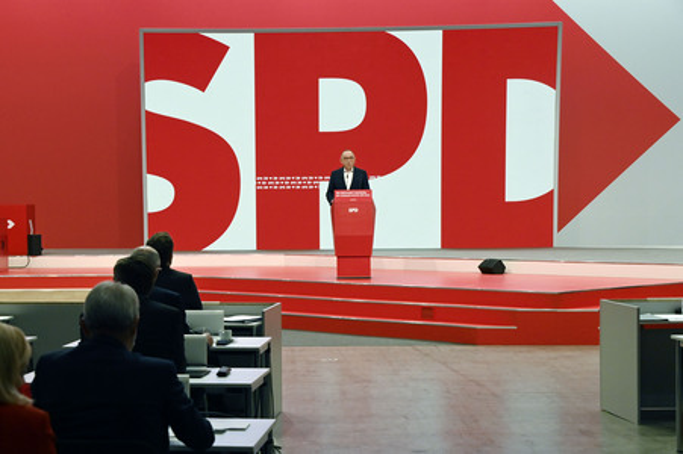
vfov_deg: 21.9
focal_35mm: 62
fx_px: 1175
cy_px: 227
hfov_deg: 32.4
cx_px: 342
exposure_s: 1/320
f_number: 7.1
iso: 3200
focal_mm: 62
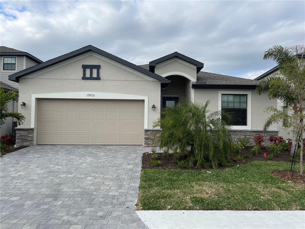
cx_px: 152
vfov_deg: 53.1
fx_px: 229
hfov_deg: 67.3
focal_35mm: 26
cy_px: 114
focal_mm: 5.1
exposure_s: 1/3086
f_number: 1.6
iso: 32
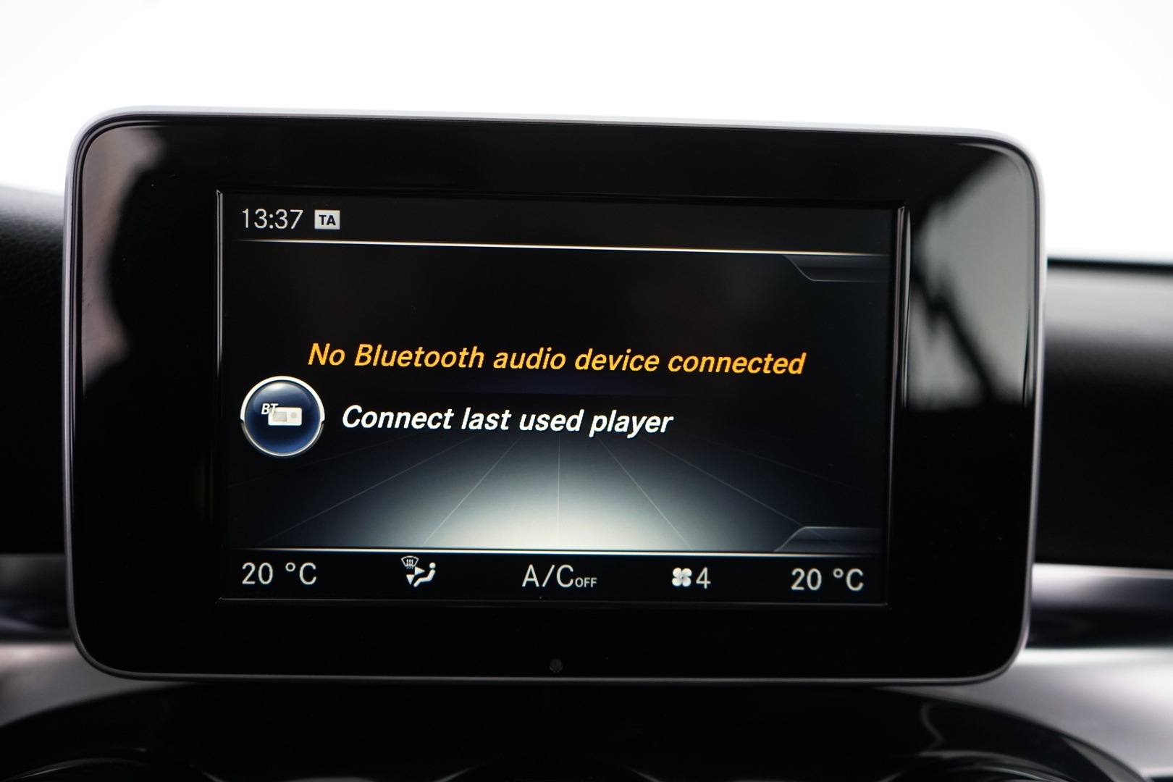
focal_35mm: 33
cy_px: 391
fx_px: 1075
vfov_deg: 40.0
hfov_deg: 57.2
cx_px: 586
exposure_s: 1/25
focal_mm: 33
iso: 2000
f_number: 4
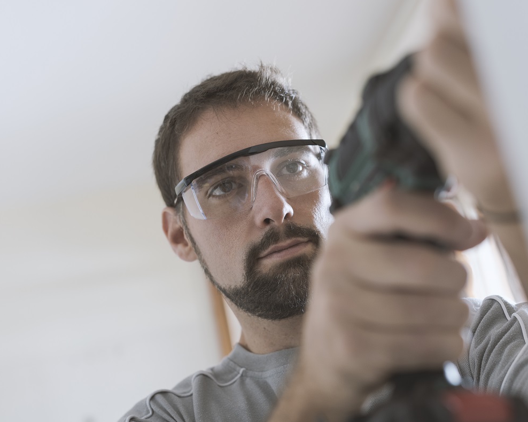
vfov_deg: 26.7
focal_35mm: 57
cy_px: 211
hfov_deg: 32.9
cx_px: 319
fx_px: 891
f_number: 3.2
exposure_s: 1/80
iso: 250
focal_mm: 50
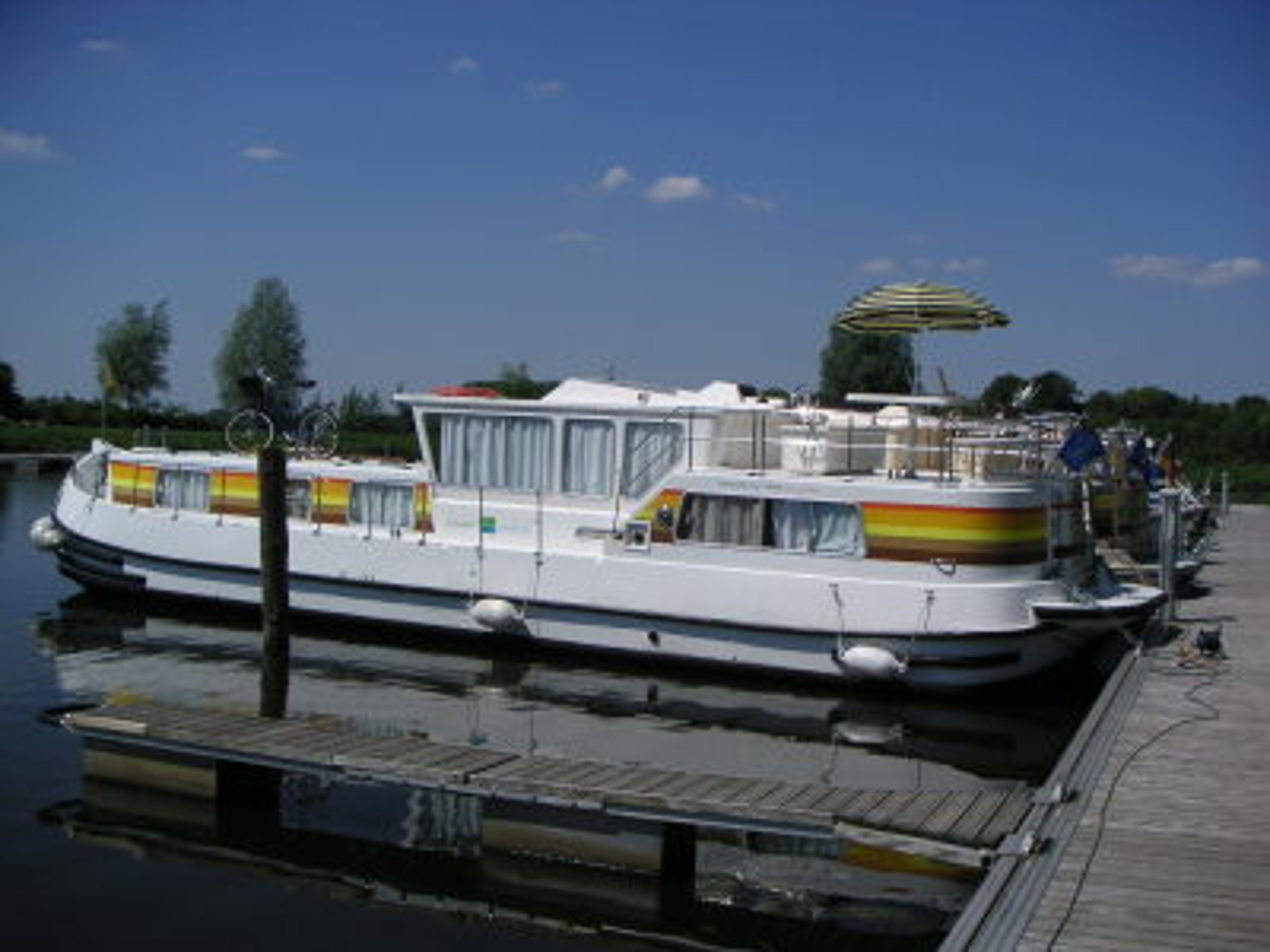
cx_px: 635
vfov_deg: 37.7
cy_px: 476
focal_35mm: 38
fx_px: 1394
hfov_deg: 49.0
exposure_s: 1/500
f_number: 6.7
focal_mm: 6
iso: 50
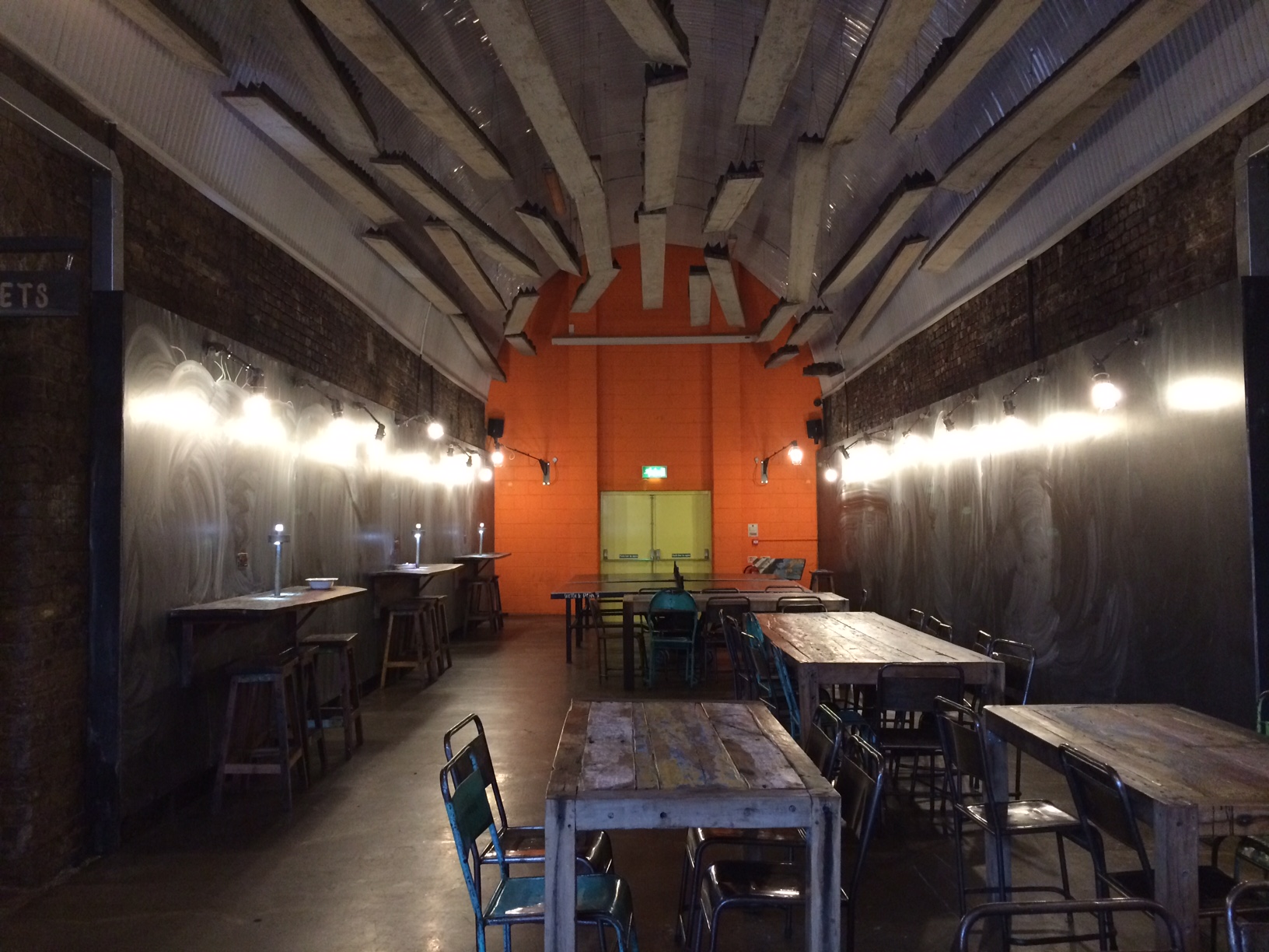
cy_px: 476
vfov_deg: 48.2
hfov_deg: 61.7
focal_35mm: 29
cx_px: 634
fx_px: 1063
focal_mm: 4.15
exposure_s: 1/17
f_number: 2.2
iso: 320
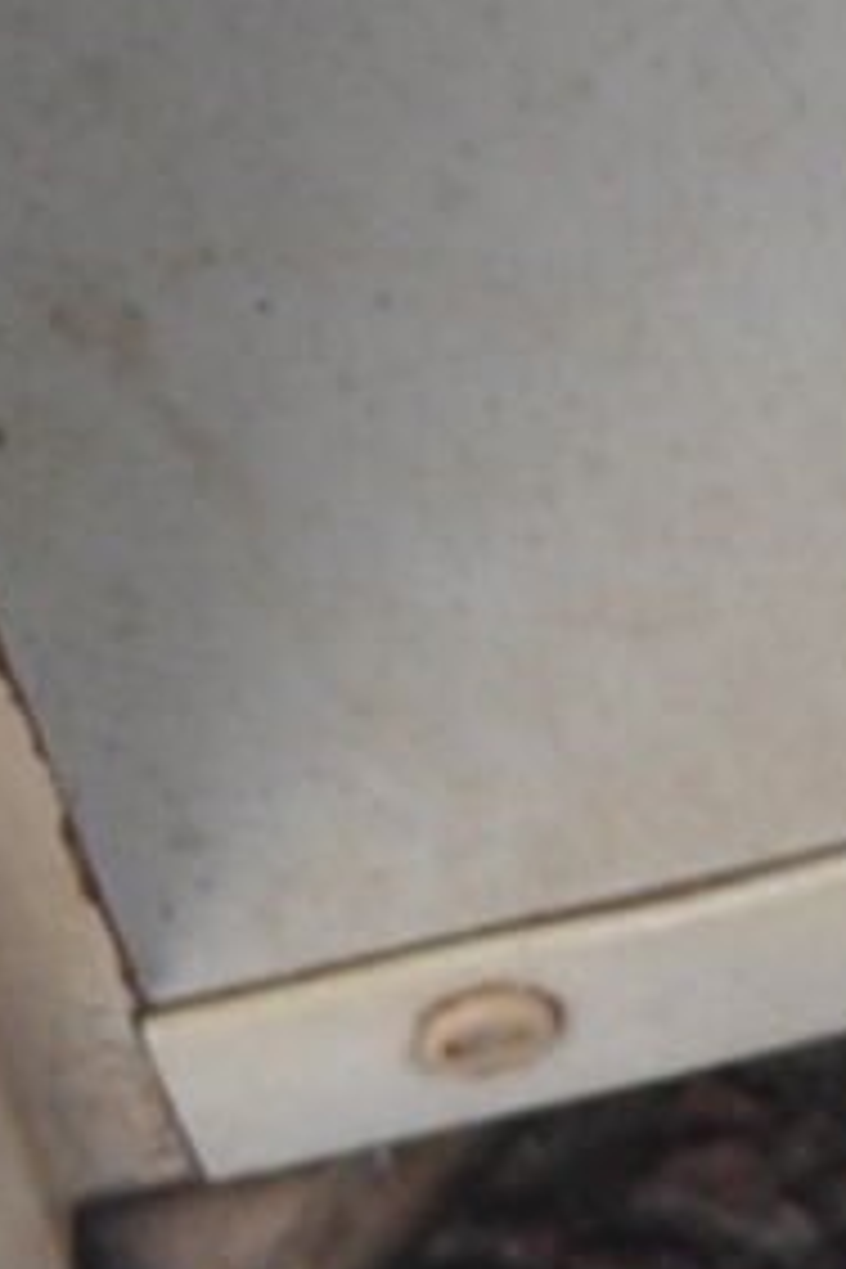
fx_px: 15650
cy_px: -2722
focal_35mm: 444
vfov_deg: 4.4
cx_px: 6062
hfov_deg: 2.7
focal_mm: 26
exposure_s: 1/160
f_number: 6.3
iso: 200
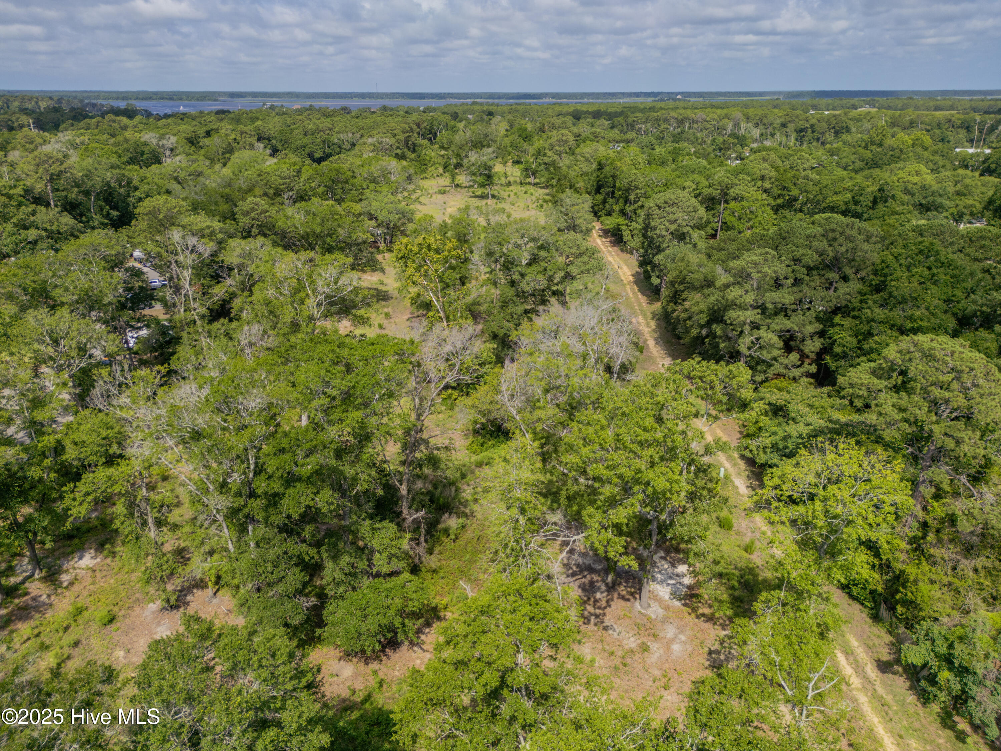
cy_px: 376
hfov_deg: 71.6
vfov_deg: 56.8
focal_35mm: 24
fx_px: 694
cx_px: 500
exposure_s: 1/2000
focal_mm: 6.72
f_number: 1.7
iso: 110
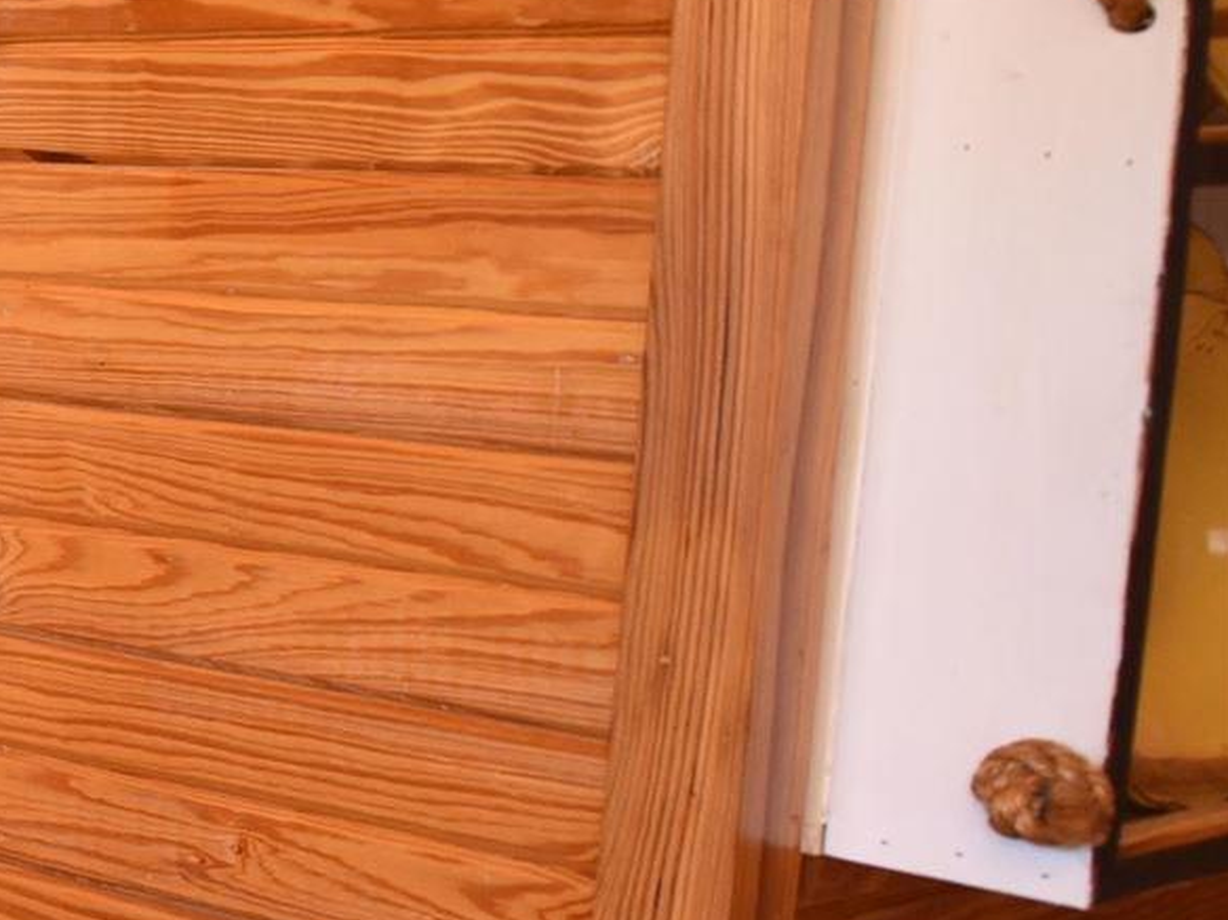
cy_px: 341
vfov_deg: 20.7
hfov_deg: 13.6
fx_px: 2518
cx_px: -1999
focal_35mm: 71
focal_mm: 14
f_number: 3.5
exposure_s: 1/60
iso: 800
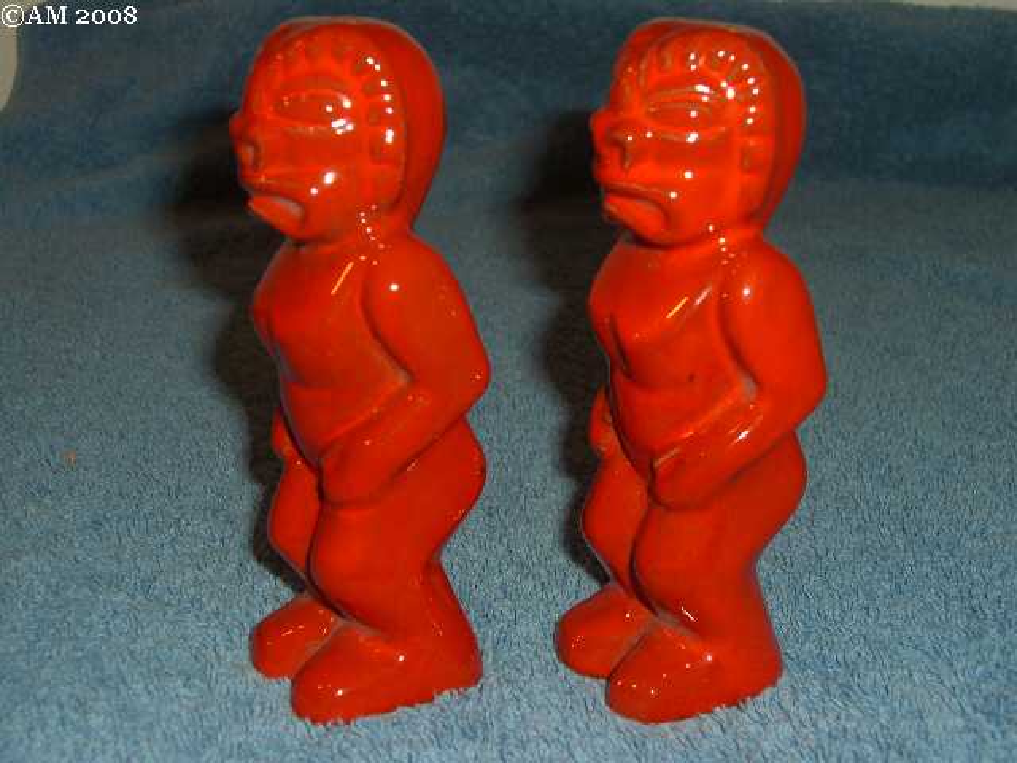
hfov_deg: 34.9
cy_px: 382
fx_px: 1616
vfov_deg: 26.6
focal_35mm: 55
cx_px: 508
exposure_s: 1/30
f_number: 6.8
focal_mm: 11.5
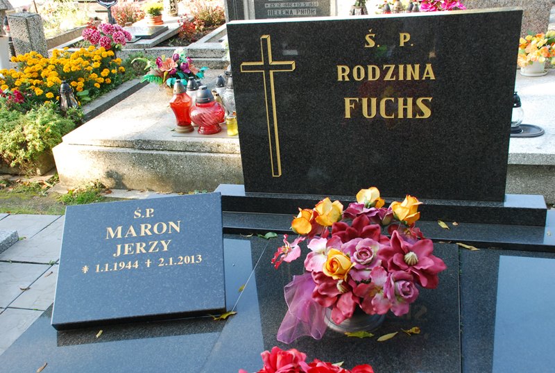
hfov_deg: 49.5
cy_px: 186
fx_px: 602
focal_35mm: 39
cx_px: 278
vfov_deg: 34.4
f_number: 8
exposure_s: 1/60
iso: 500
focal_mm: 26
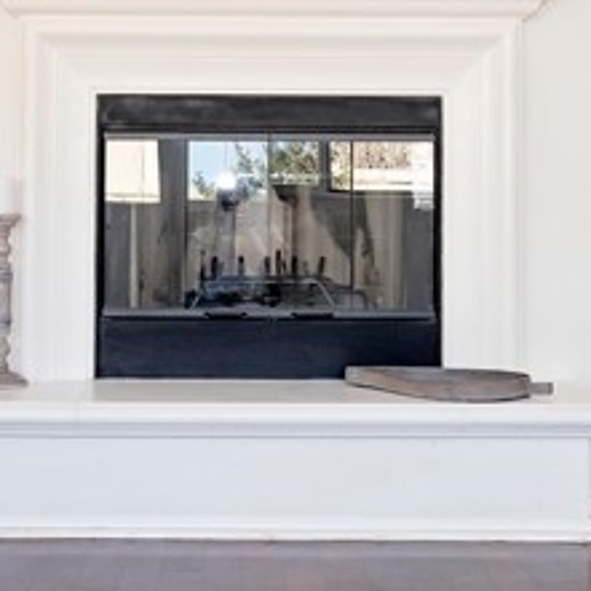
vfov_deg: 23.1
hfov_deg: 23.3
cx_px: 257
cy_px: 140
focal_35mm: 74
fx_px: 1429
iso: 800
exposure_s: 1/200
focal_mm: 20
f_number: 7.1
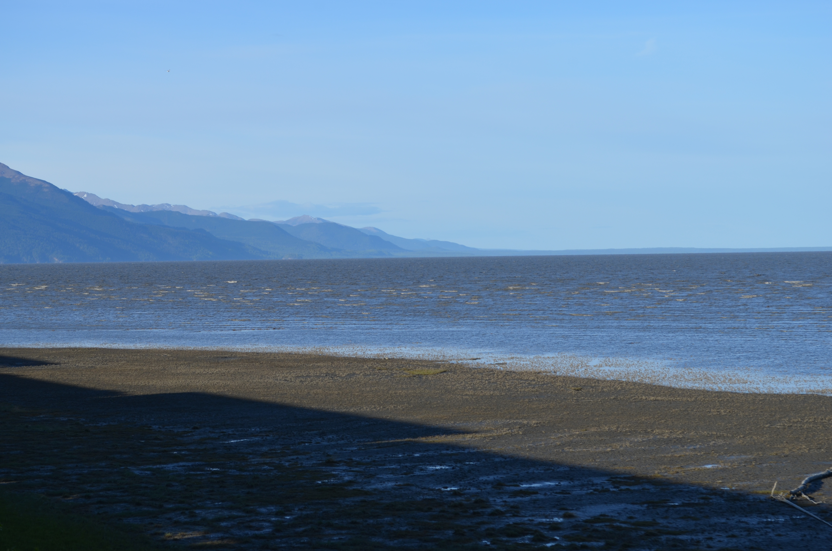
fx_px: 1903
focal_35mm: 82
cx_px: 416
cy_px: 276
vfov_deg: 16.5
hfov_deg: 24.7
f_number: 8
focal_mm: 55
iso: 110
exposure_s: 1/250
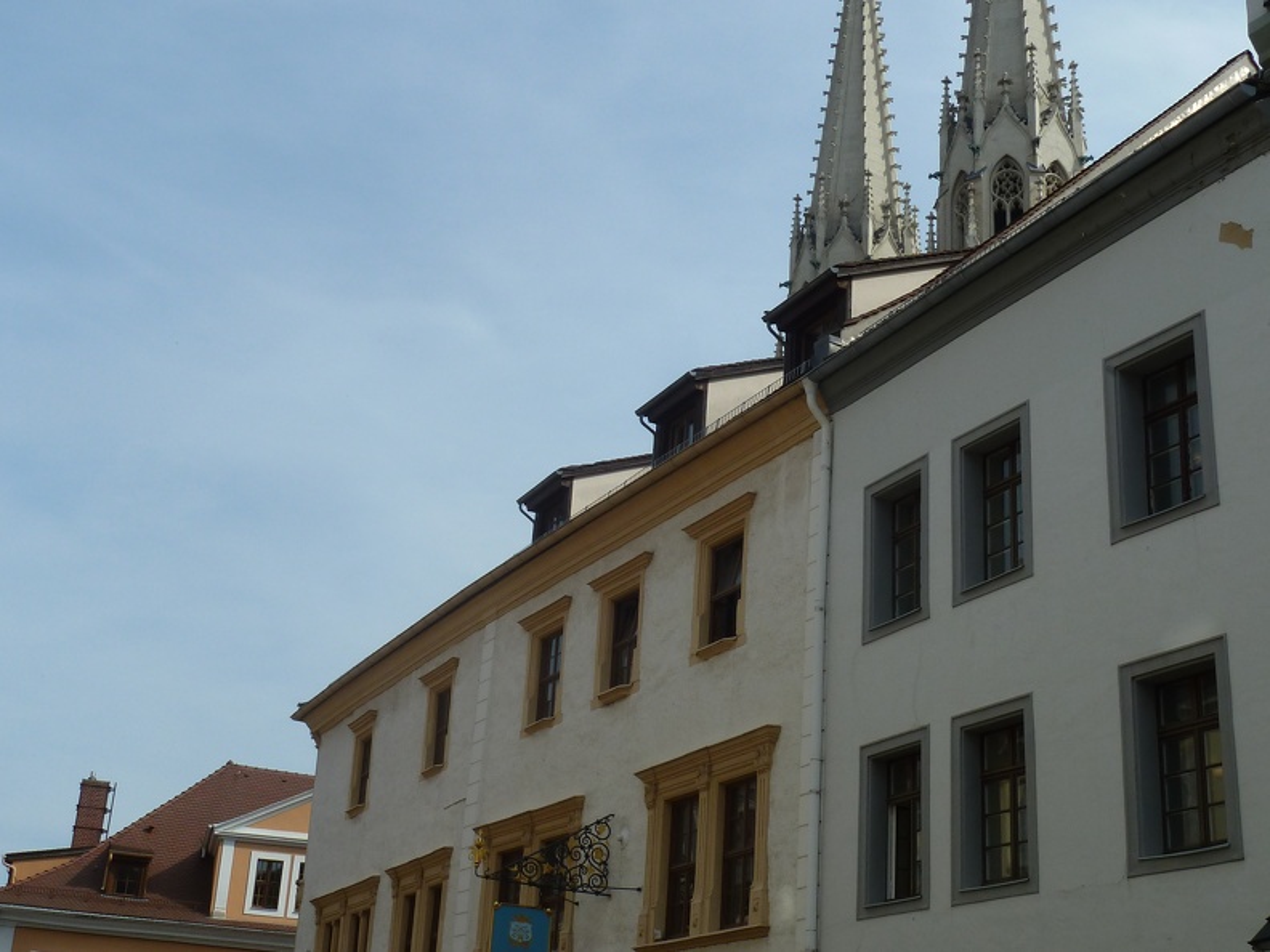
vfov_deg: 40.7
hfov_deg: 52.6
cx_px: 635
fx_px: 1284
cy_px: 476
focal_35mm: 35
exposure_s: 1/400
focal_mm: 5.7
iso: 80
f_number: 5.6
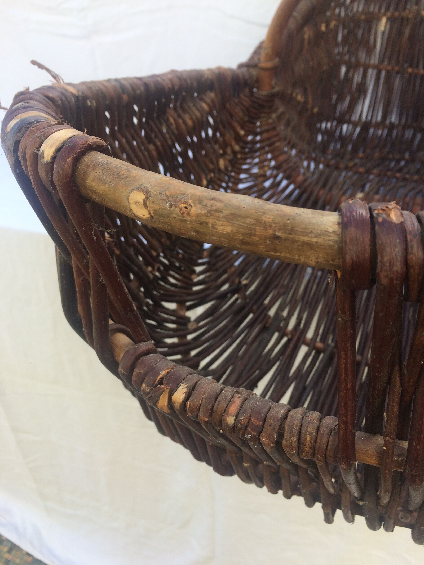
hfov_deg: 48.2
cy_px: 282
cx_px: 212
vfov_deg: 61.7
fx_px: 474
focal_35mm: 29
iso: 32
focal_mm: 4.15
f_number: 2.2
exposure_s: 1/277
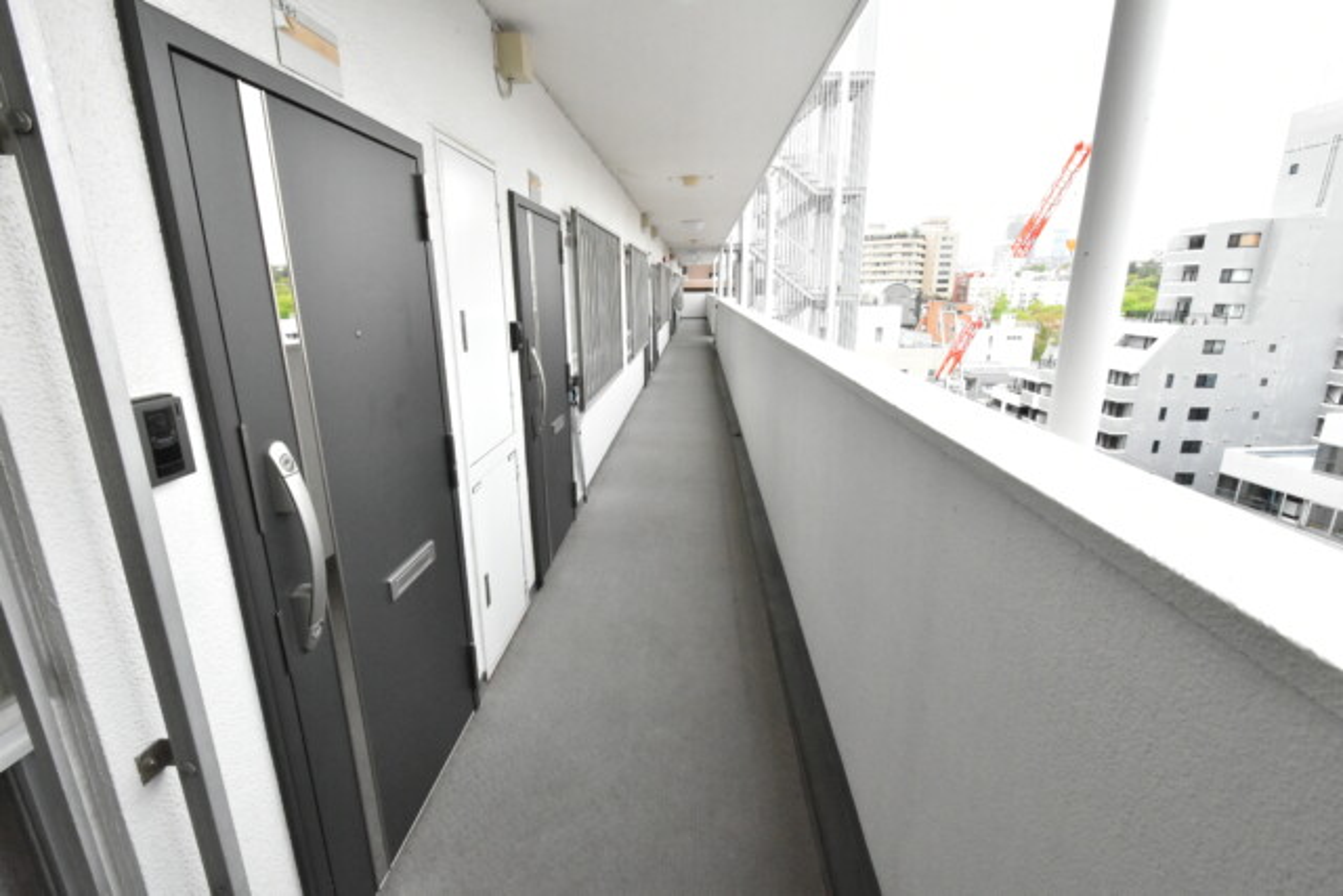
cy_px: 448
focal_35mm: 15
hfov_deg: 100.4
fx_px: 560
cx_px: 672
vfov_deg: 77.4
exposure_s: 1/500
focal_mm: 10
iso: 6400
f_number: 11
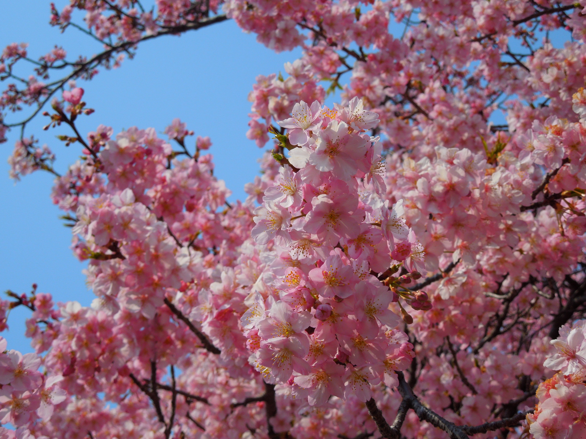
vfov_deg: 21.3
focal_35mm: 69
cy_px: 220
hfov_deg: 28.2
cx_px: 293
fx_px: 1168
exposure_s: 1/1250
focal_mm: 12.5
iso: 100
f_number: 4.4
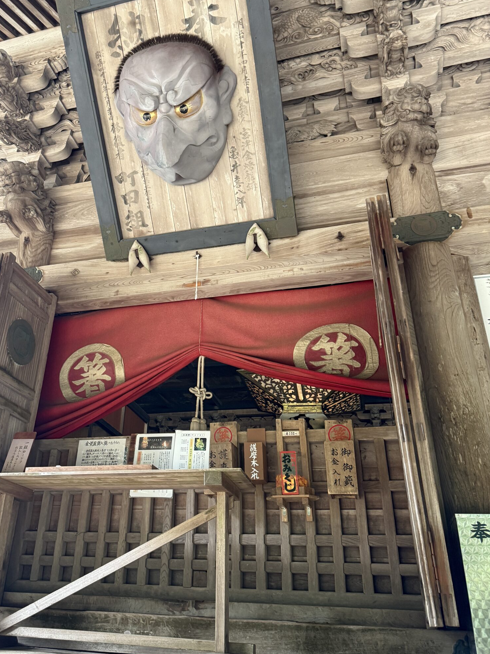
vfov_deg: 58.2
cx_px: 177
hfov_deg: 45.0
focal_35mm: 31
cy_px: 291
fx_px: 585
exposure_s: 1/60
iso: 320
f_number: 1.78
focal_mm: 6.76
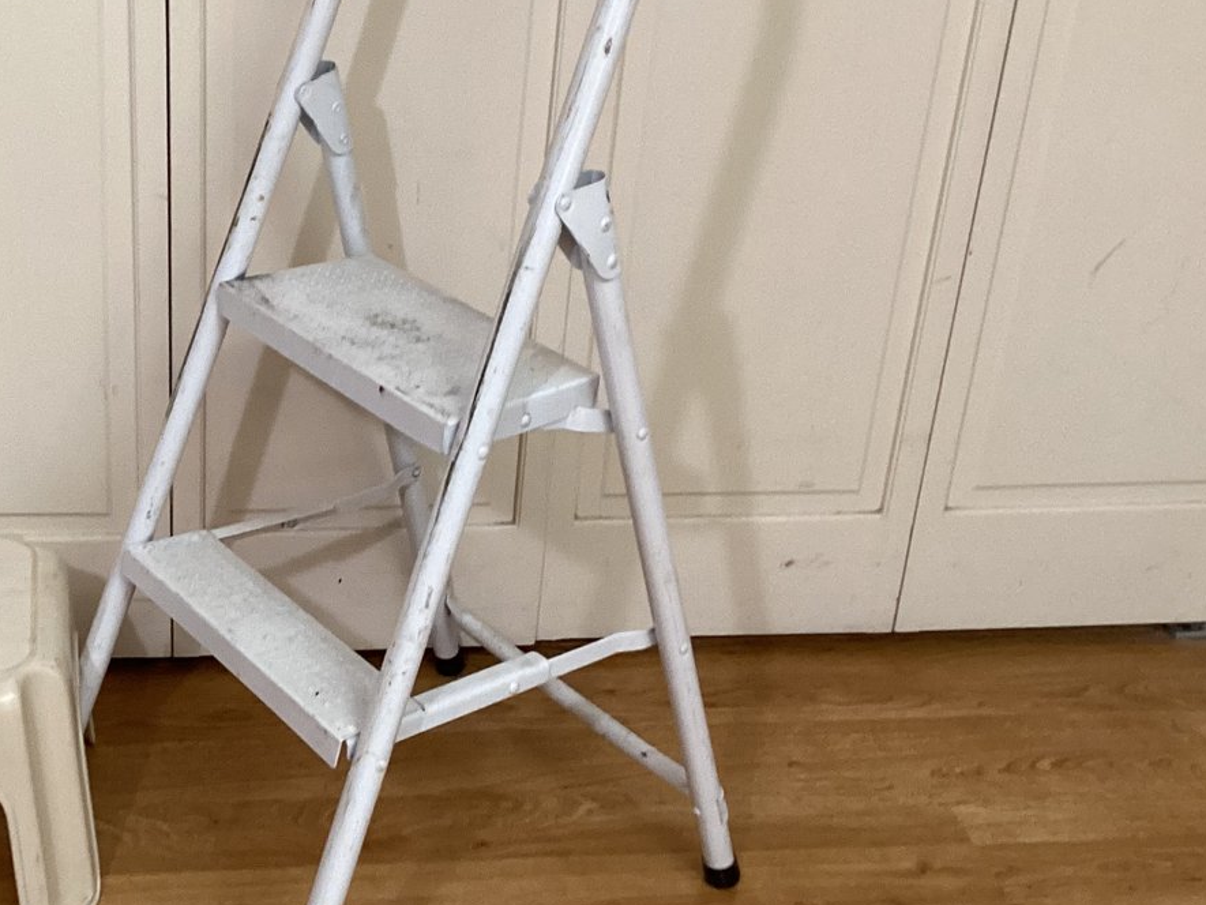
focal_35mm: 53
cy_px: 410
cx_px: 260
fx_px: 1847
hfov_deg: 35.1
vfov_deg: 27.5
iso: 250
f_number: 2.4
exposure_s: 1/60
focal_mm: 3.3
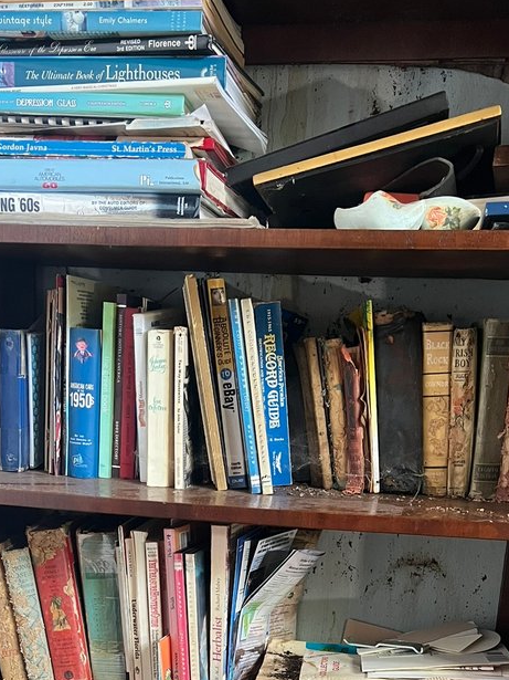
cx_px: 228
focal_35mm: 48
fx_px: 941
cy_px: 622
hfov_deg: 30.2
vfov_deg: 36.9
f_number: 1.5
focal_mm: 5.7
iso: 400
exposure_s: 1/60
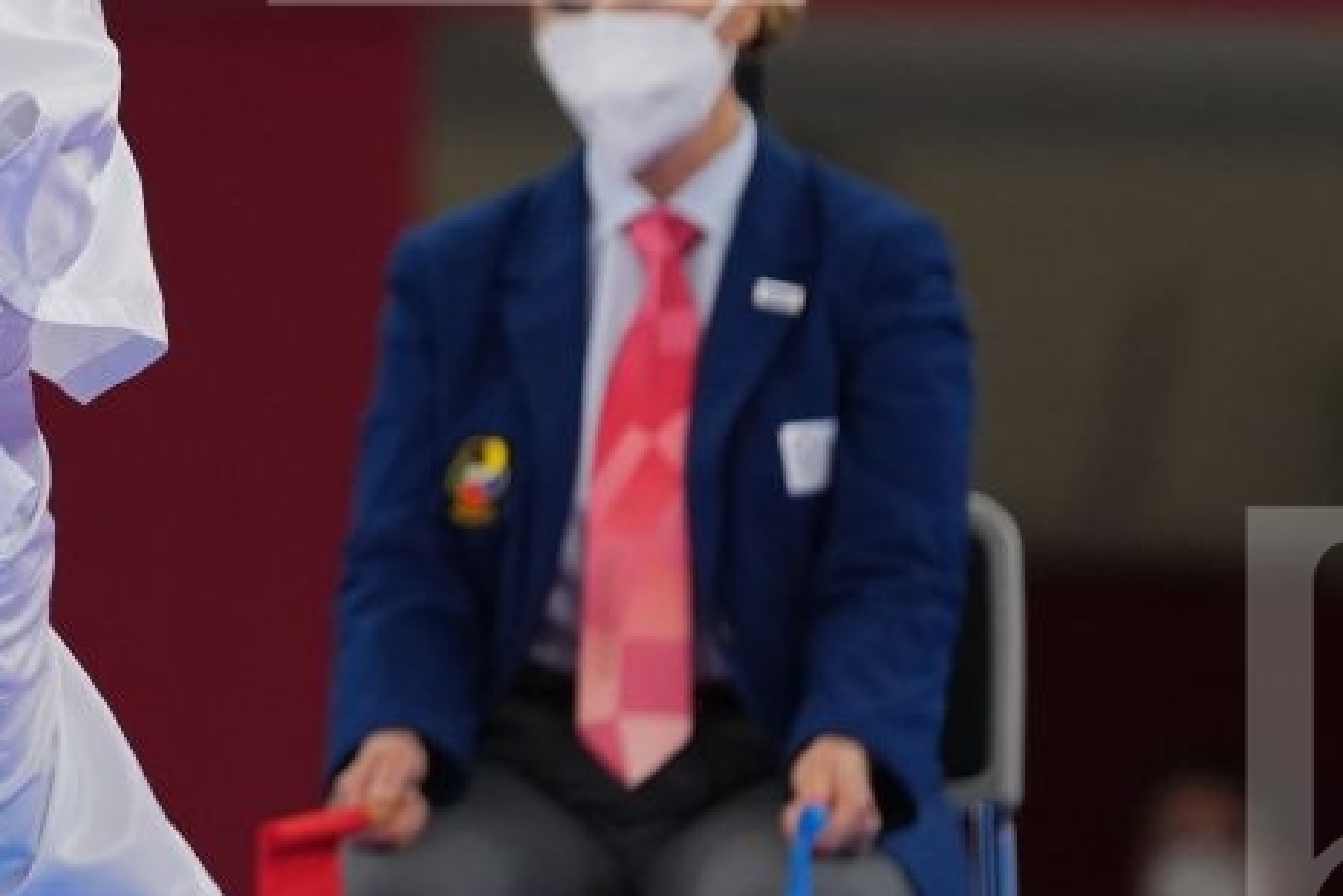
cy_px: -257
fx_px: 28872
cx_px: -442
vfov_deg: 1.8
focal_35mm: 774
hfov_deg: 2.7
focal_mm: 200
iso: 500
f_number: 2.8
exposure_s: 1/1000
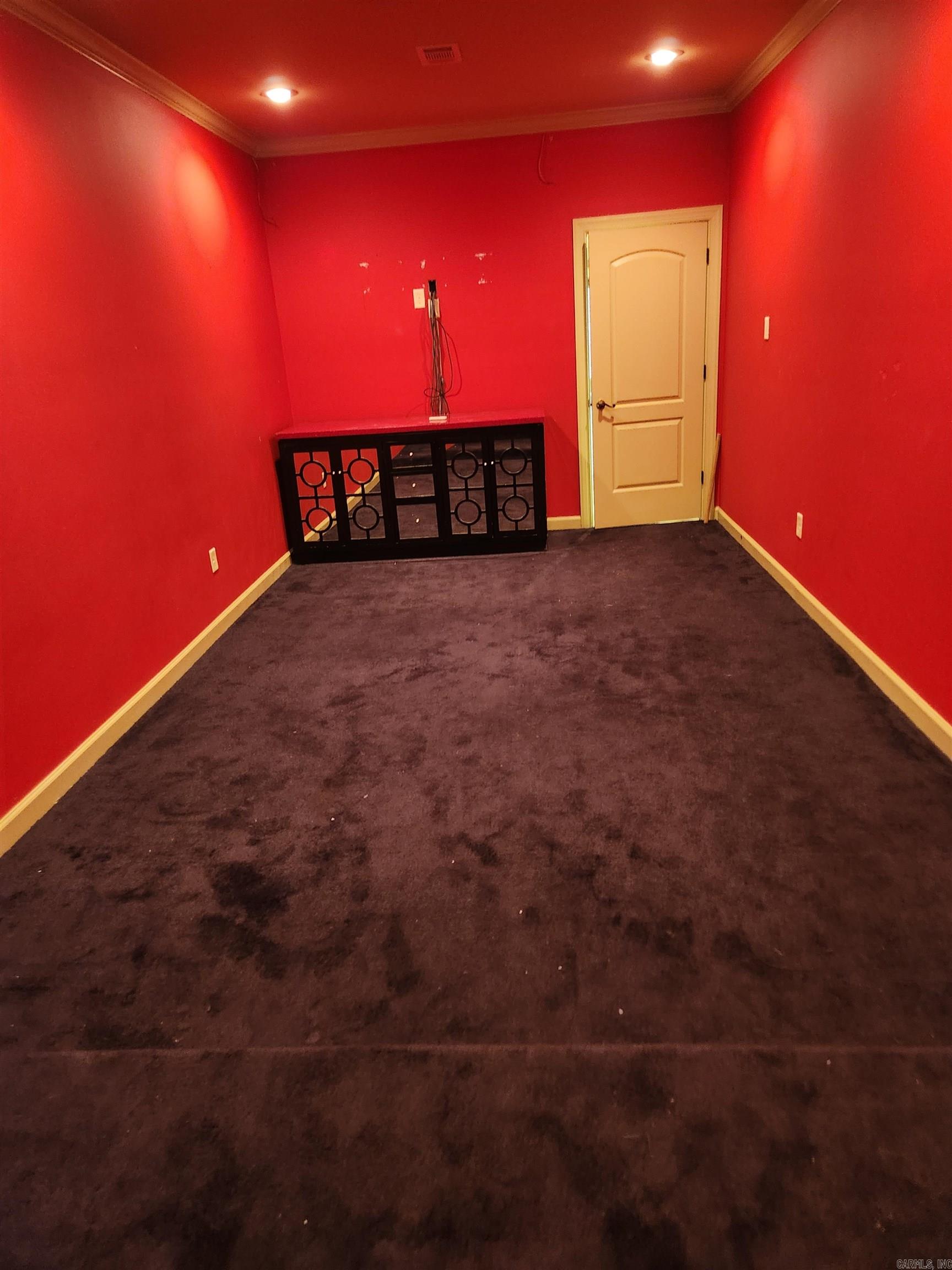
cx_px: 476
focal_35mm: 23
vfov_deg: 73.9
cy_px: 635
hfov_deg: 58.9
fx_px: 843
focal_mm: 5.4
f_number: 1.8
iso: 500
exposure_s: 1/24
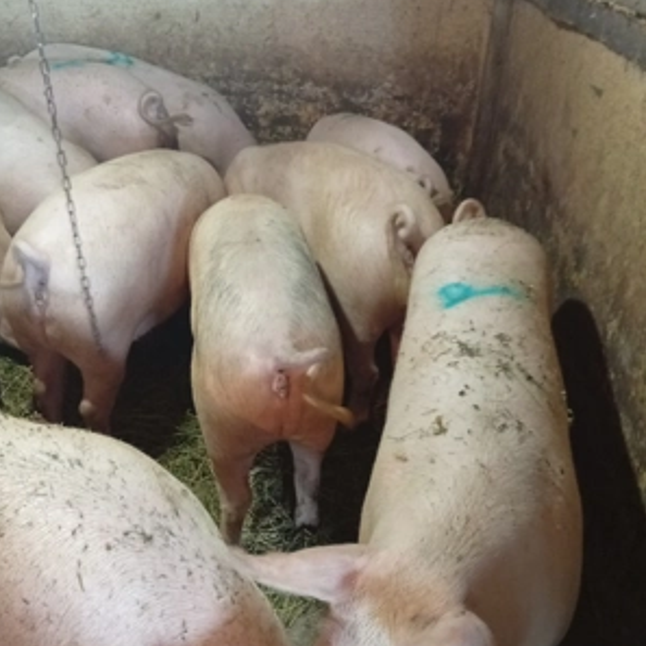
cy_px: 415
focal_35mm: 32
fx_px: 676
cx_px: 322
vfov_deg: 50.4
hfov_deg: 51.1
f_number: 1.8
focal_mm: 3.84
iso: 635
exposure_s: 1/20
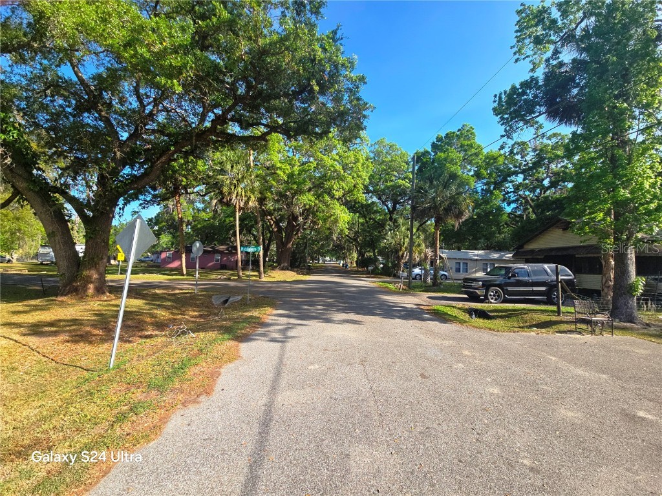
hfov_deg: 106.2
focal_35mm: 13
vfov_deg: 89.9
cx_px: 331
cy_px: 248
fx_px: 249
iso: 50
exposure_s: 1/1105
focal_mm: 2.2
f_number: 2.2
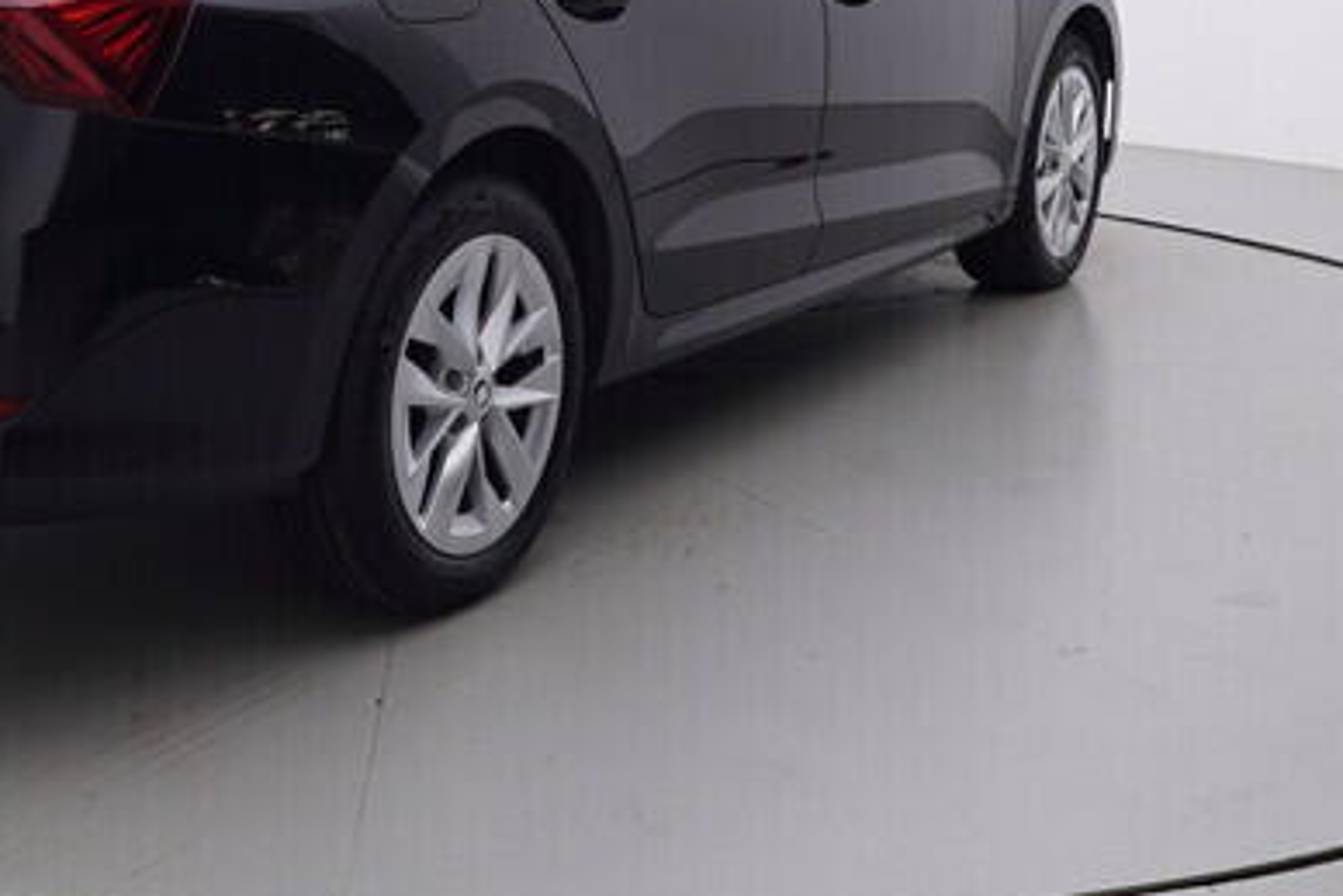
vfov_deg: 22.5
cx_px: 381
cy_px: 138
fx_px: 2214
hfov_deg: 33.3
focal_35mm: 59
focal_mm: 15
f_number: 5
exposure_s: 1/80
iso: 200
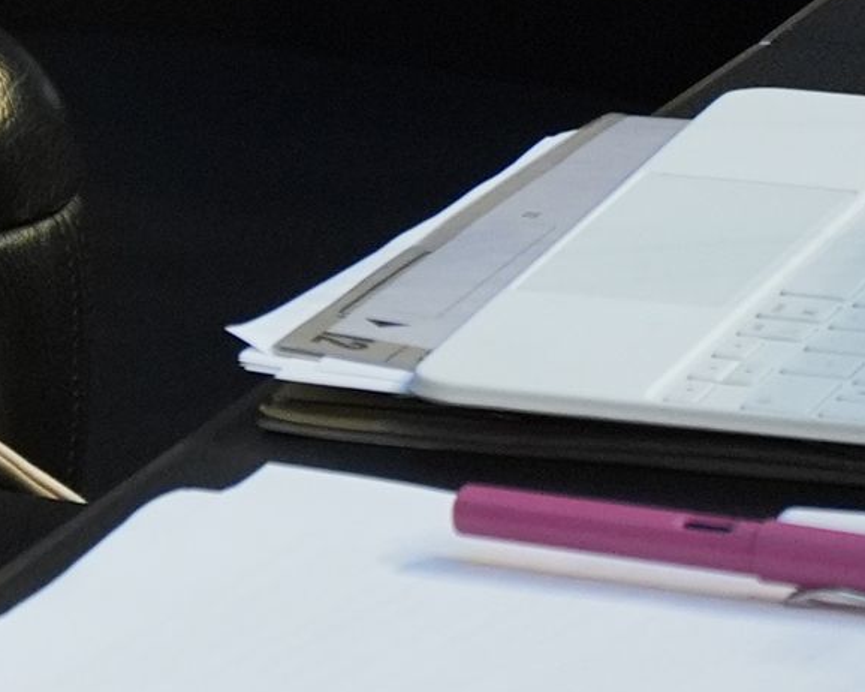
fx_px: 66514
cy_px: -518
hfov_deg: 0.7
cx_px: -1564
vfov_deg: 0.6
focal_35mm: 2599
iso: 1600
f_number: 5.6
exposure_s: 1/250
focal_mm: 400
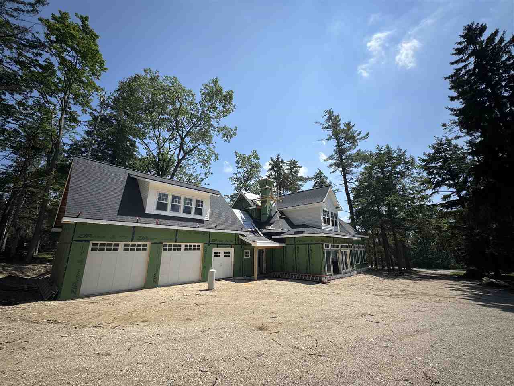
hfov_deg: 102.1
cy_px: 193
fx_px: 208
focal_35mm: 14
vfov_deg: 85.7
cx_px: 257
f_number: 2.2
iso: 50
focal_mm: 2.22
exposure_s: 1/2146
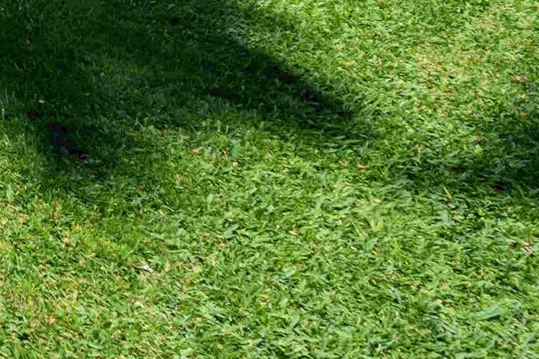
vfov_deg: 14.6
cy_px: -418
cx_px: -575
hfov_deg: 17.9
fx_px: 1078
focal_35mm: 72
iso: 200
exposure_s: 1/200
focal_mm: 16
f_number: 11
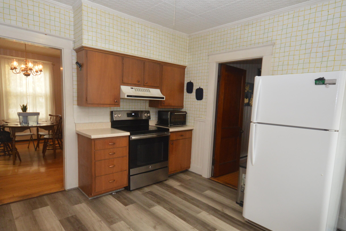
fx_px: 205
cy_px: 123
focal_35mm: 21
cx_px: 172
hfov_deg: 80.4
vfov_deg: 58.7
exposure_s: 1/60
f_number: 4.2
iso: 1250
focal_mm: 11.5
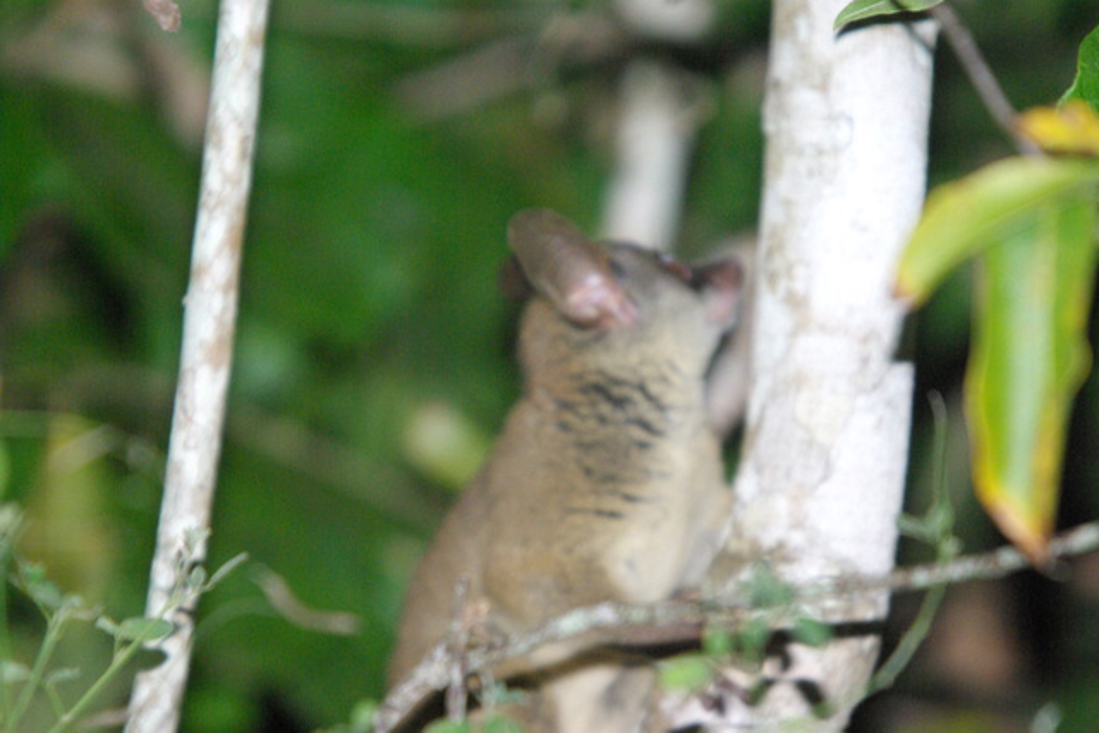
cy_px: 366
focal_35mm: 465
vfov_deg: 3.0
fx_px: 14198
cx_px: 550
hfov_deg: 4.4
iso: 1600
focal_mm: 310
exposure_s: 1/125
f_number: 6.7
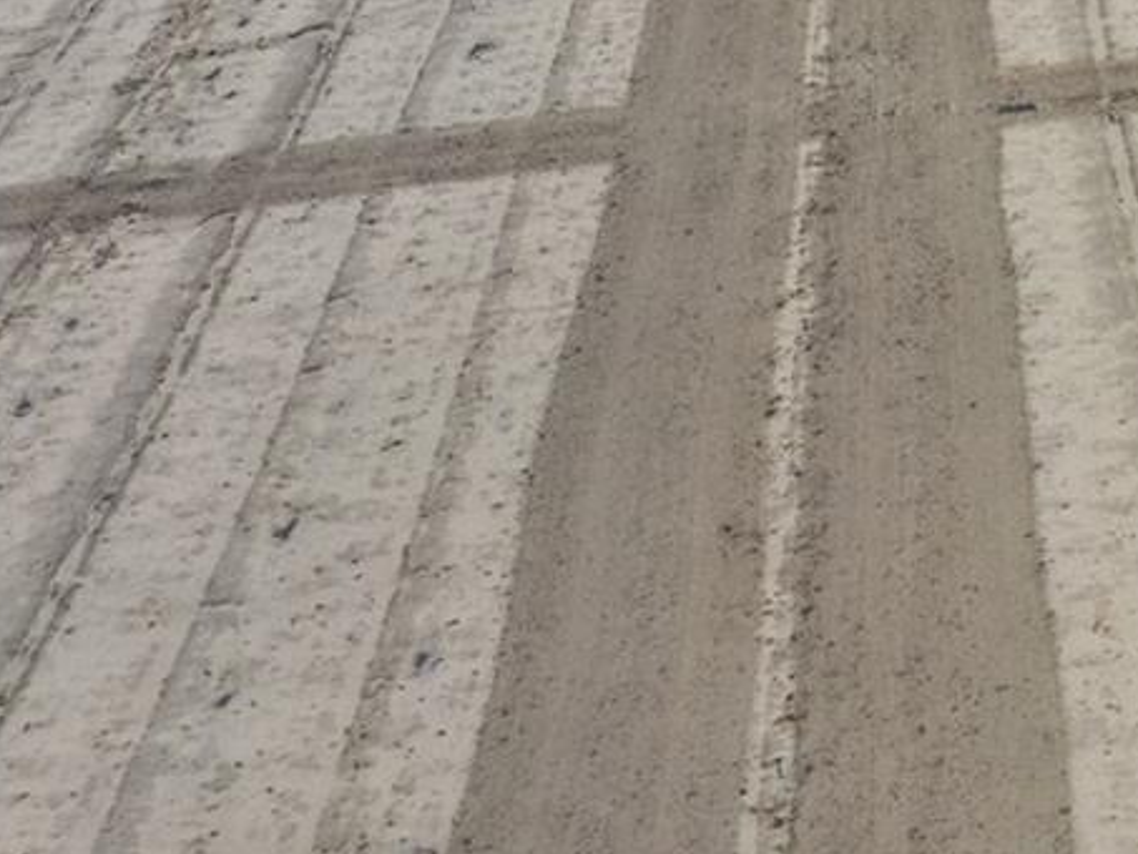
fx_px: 3124
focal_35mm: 95
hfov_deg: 18.5
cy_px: -314
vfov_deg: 14.8
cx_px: 1658
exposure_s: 1/500
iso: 100
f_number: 5.6
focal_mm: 10.26
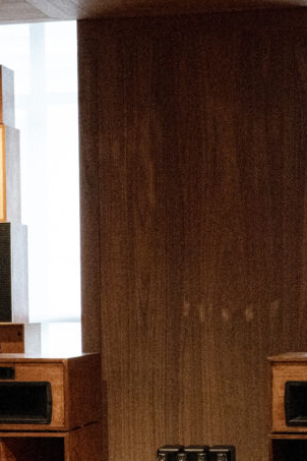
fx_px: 1445
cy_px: 320
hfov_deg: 12.1
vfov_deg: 18.0
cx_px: 190
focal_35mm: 113
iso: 12800
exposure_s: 1/160
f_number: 16
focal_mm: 50
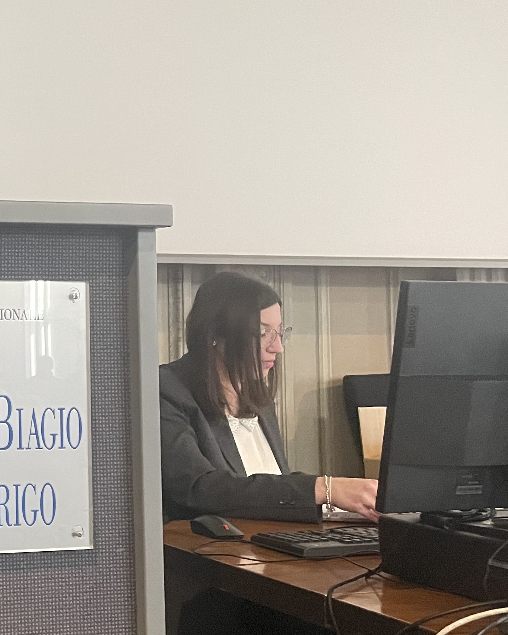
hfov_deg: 21.8
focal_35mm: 60
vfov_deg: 31.4
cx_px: -223
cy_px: 267
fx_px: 1128
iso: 500
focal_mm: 4.2
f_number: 1.6
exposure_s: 1/50
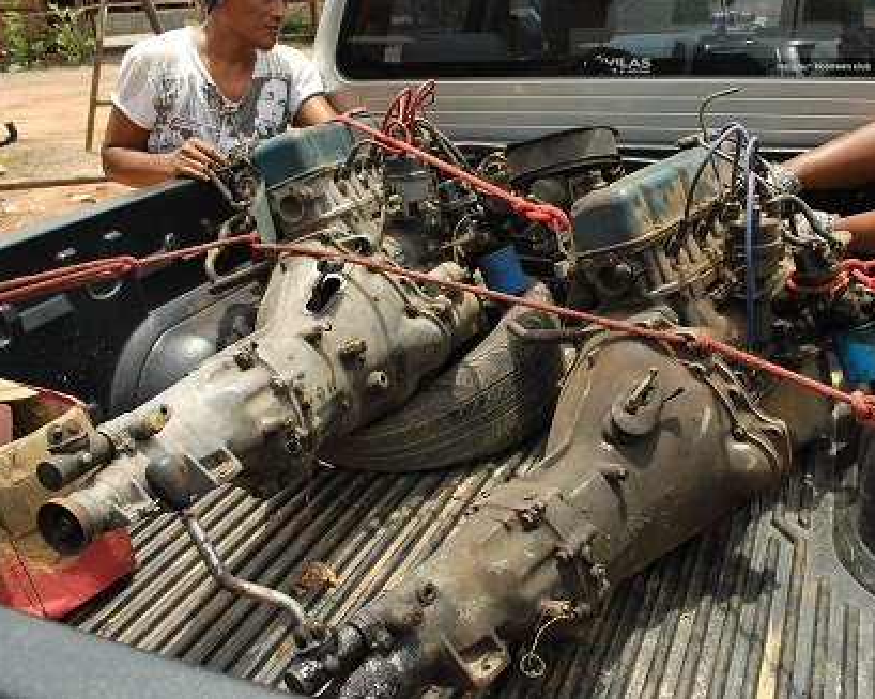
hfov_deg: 52.7
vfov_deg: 43.3
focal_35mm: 34
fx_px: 880
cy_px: 347
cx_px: 487
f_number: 7.1
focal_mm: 20
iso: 100
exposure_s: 1/200
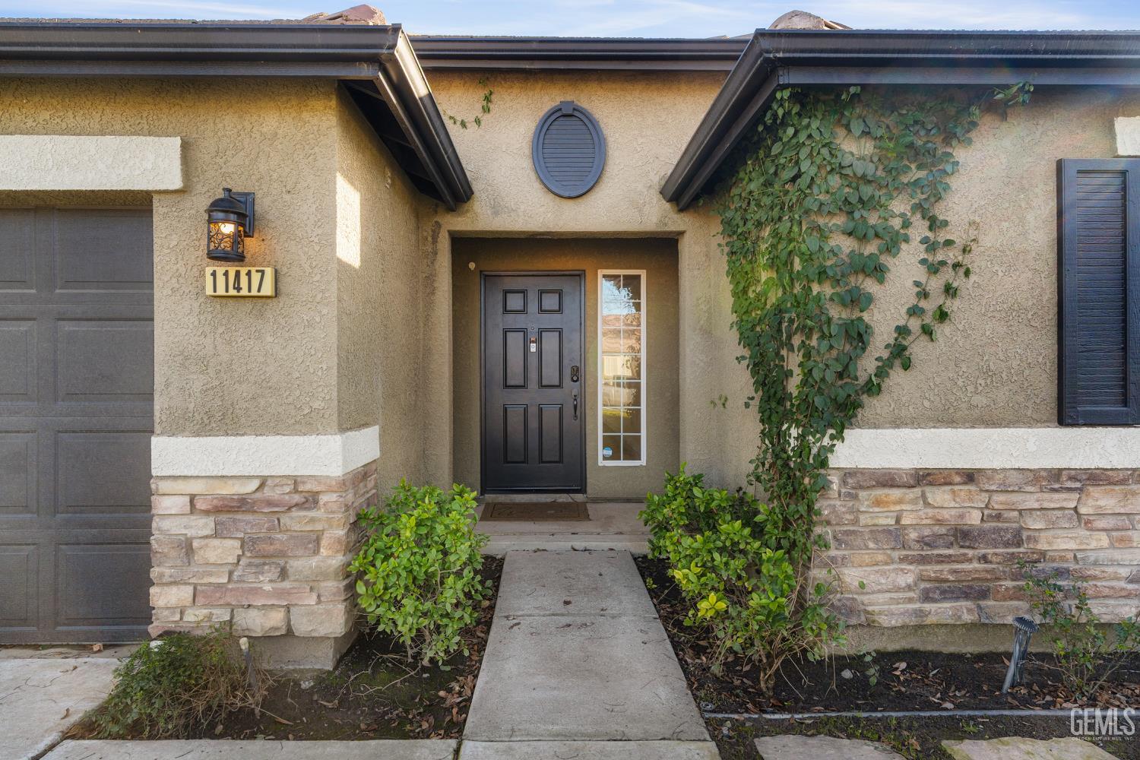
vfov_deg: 61.9
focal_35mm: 20
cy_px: 380
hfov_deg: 84.0
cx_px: 570
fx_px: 633
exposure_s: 1/200
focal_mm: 20
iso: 400
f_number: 5.6
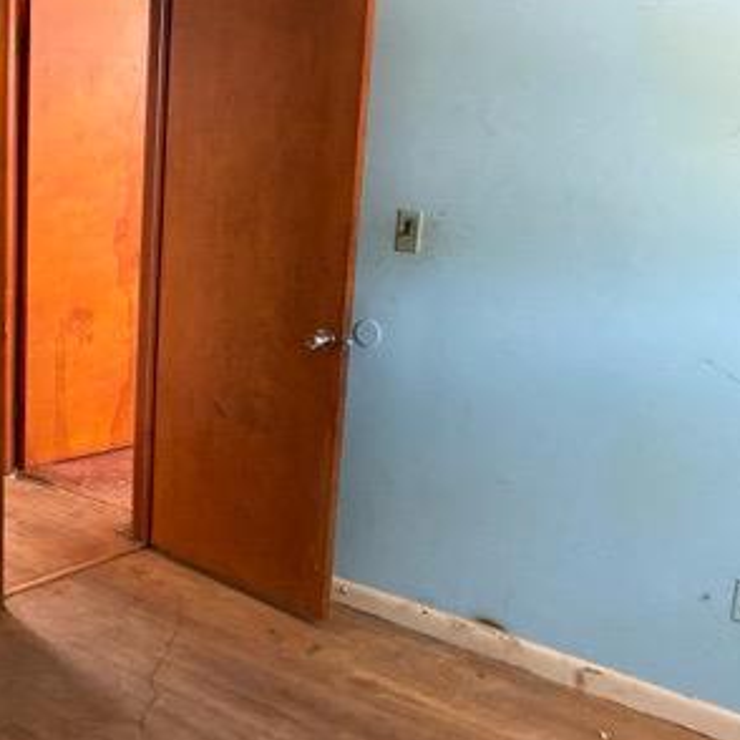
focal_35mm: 50
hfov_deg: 30.8
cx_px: -48
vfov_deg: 34.0
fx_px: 1209
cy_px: 378
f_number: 1.8
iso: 640
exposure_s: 1/40
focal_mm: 4.25
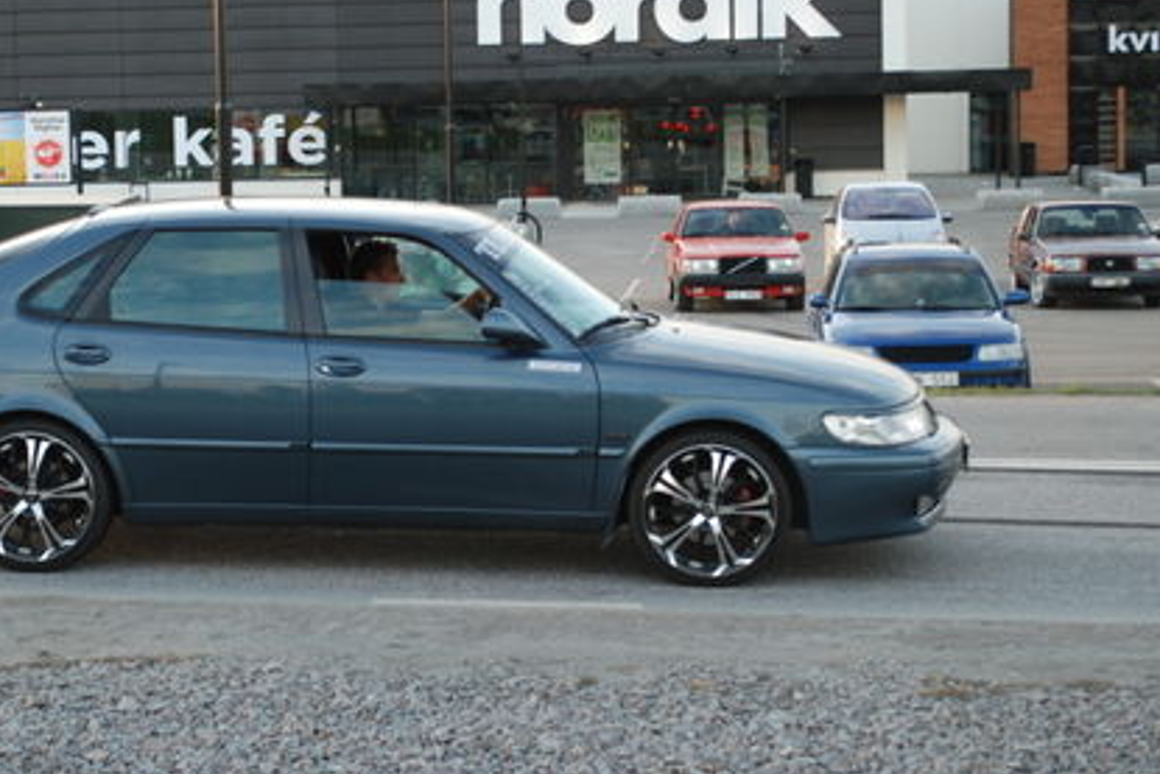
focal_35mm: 88
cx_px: 422
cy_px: 338
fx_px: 2836
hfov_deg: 23.0
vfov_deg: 15.5
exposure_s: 1/50
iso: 200
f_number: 5.3
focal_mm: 38
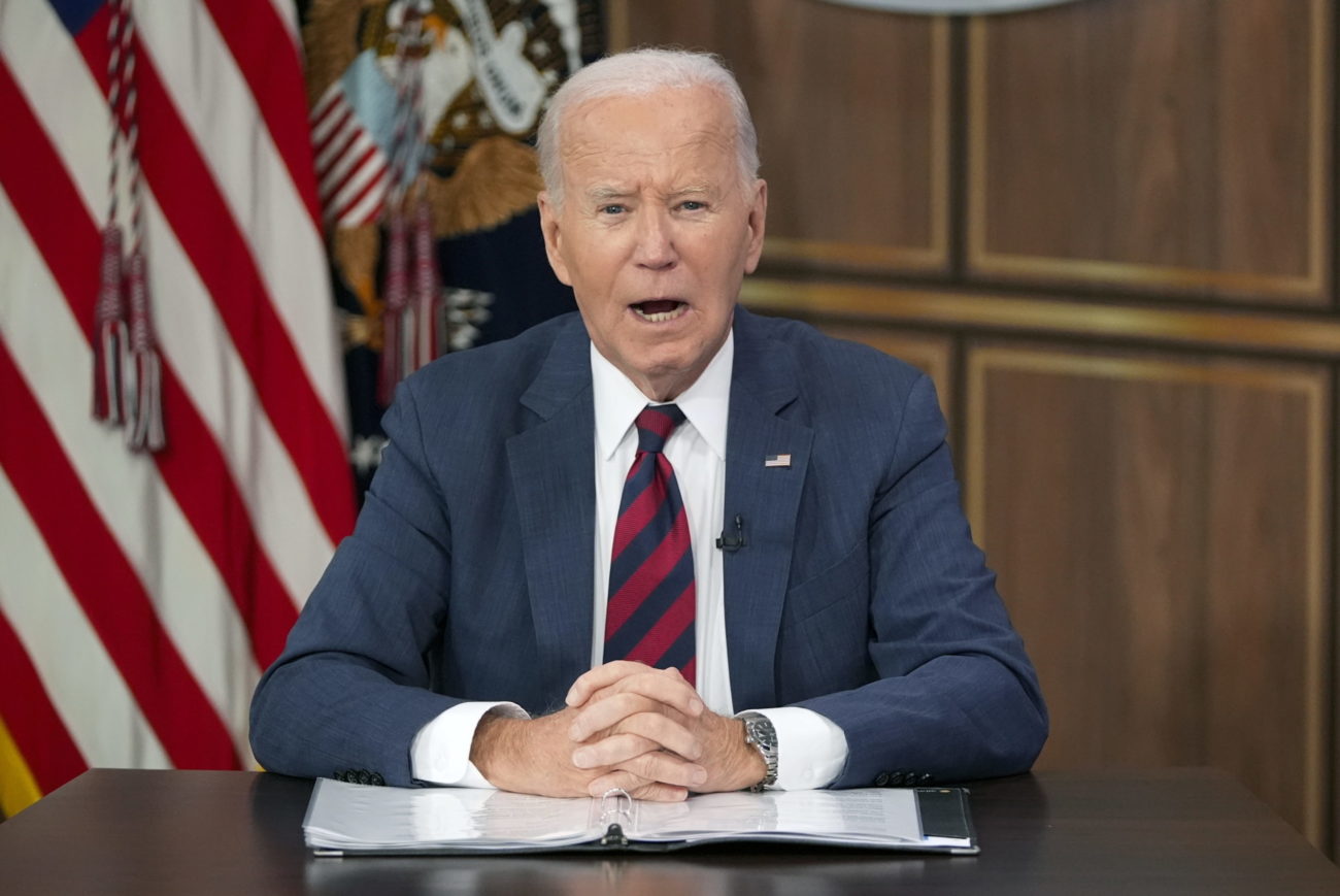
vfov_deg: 6.0
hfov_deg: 9.0
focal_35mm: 228
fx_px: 8493
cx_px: 670
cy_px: 448
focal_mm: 152
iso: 5000
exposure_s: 1/500
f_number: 2.8
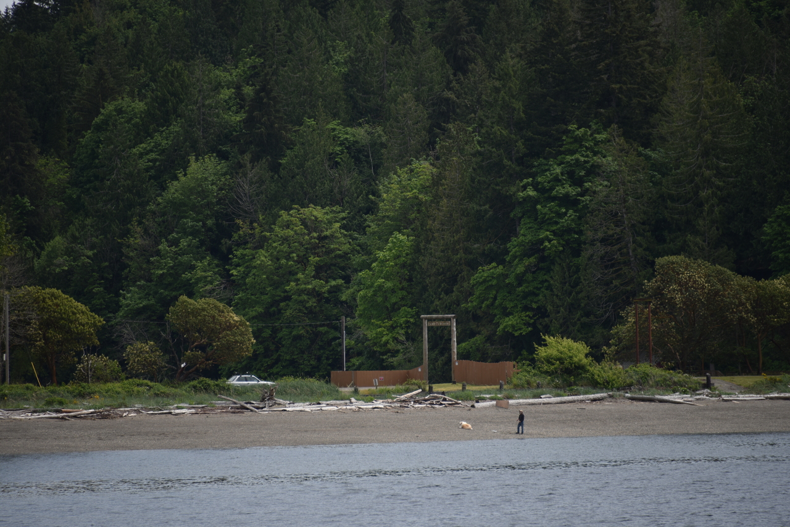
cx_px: 395
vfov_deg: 4.6
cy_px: 264
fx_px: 6584
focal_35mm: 300
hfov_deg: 6.9
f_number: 5.6
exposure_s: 1/640
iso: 110
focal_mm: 300
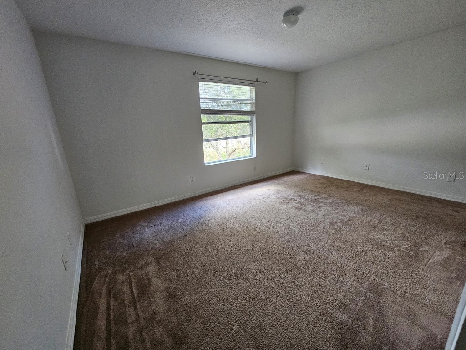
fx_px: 175
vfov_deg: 89.9
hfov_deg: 106.2
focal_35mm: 13
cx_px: 233
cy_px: 175
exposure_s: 1/30
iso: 320
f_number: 2.2
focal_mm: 2.2
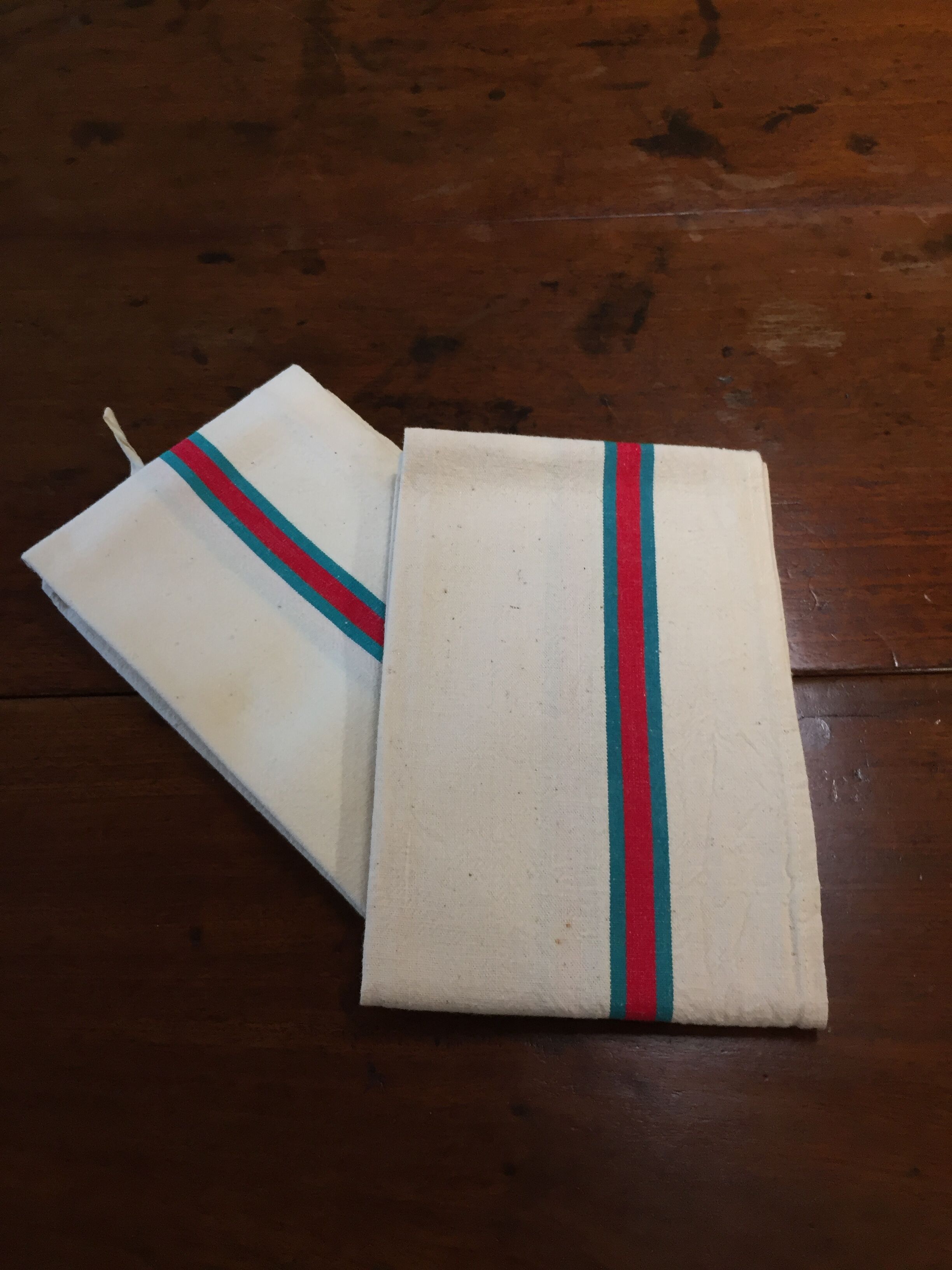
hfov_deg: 48.2
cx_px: 476
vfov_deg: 61.7
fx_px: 1063
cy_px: 635
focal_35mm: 29
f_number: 2.2
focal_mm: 4.15
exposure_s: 1/33
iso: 80
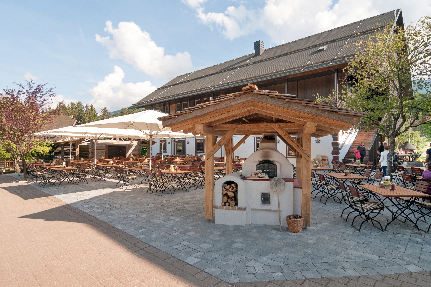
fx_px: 215
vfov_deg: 67.4
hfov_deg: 90.0
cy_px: 144
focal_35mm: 18
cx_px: 216
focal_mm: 12
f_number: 8
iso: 200
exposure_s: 1/80
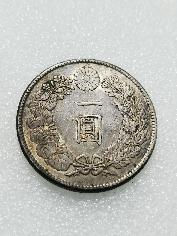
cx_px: 88
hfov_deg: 22.6
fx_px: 443
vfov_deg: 29.8
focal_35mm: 65
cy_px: 118
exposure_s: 1/100
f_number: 1.9
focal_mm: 6.67
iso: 100
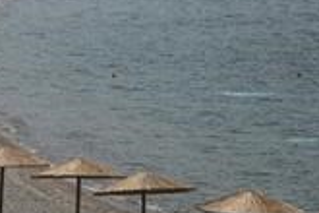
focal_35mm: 469
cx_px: -218
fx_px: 4156
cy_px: -137
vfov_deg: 2.9
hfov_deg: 4.4
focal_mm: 119
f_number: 5
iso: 100
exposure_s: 1/1000
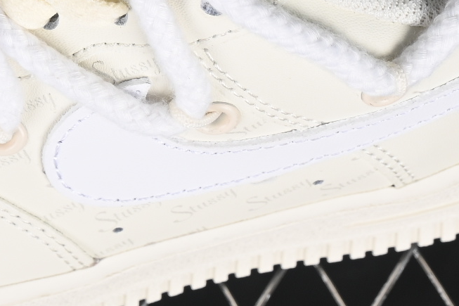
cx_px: -12
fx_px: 4079
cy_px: -155
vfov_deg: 4.3
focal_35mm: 320
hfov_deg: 6.4
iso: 160
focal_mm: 50
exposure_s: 1/80
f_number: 7.1
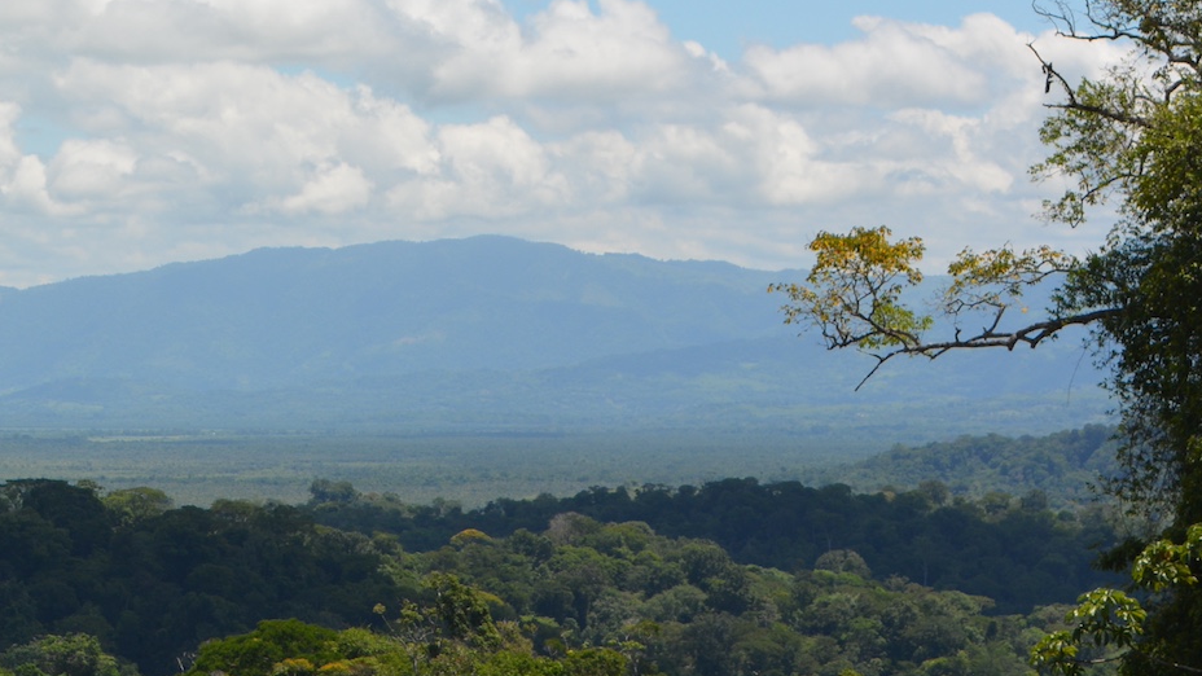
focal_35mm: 128
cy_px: 393
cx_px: -128
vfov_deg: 9.5
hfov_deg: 16.3
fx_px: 4080
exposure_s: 1/200
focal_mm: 32
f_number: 11
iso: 100
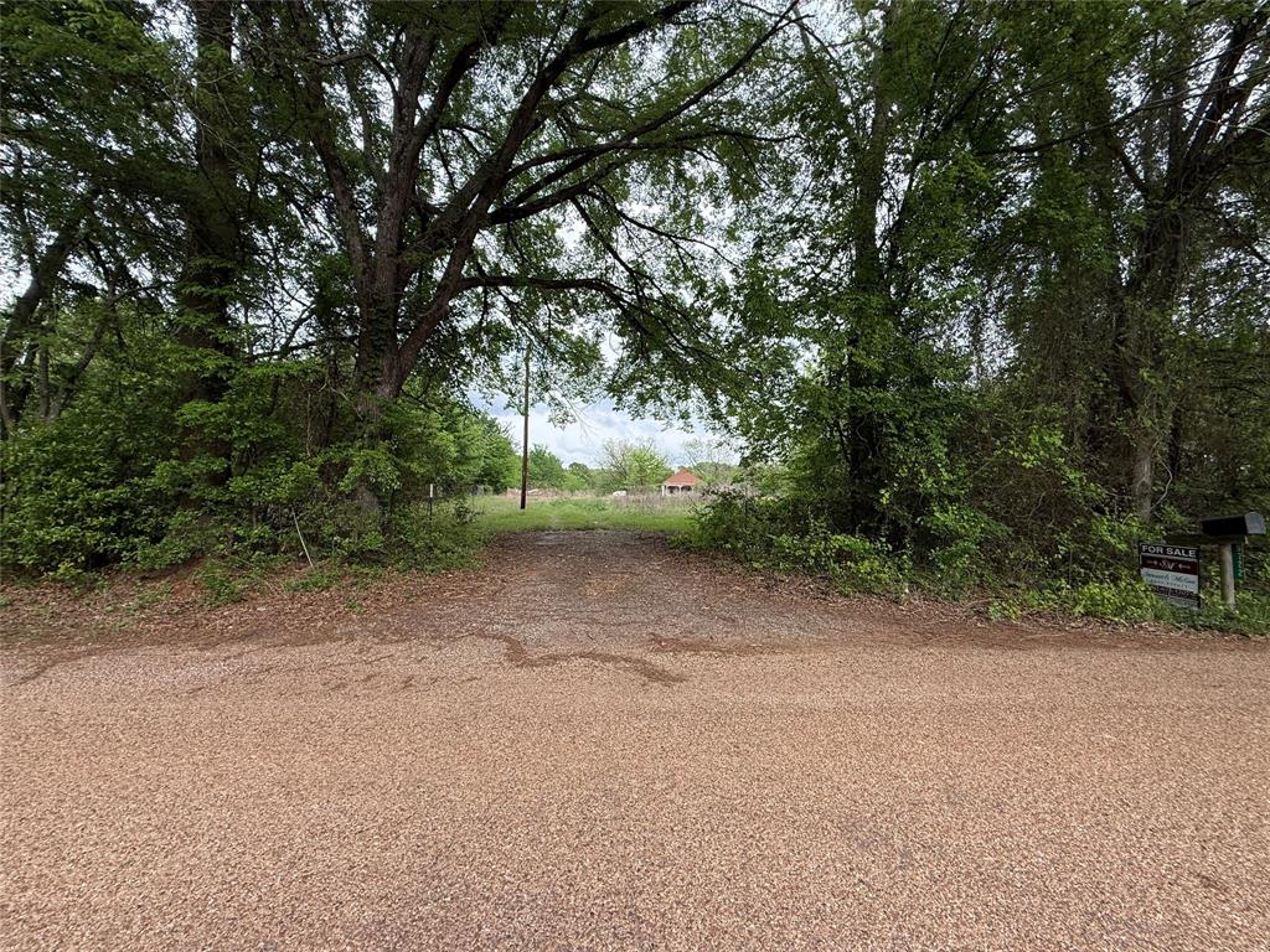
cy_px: 476
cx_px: 635
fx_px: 514
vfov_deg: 85.7
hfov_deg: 102.1
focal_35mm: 14
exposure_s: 1/416
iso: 64
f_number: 2.2
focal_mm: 2.22
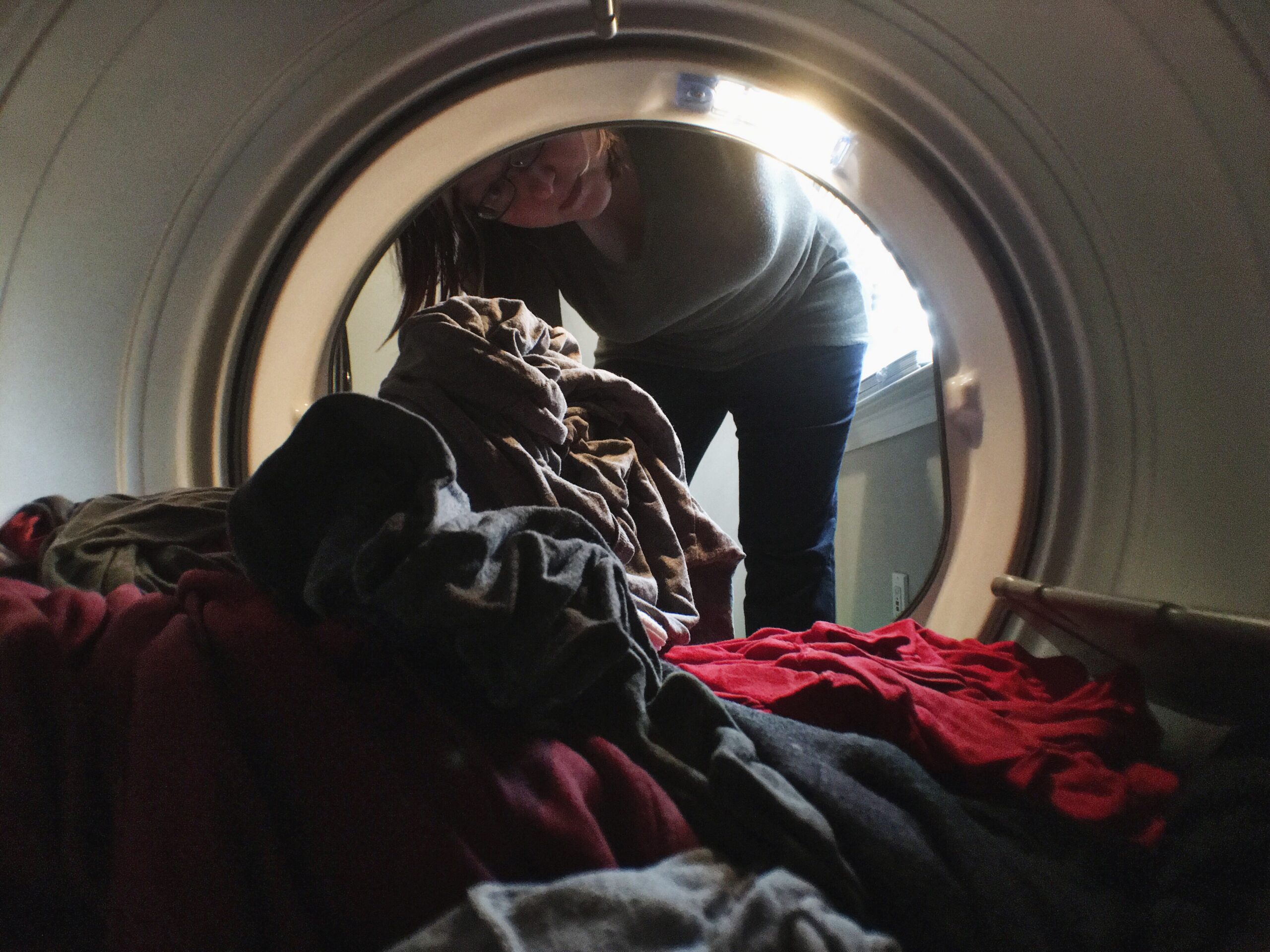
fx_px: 1064
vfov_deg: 48.2
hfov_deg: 61.7
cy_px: 476
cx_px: 635
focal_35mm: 29
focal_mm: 4.15
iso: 320
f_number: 2.2
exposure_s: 1/15
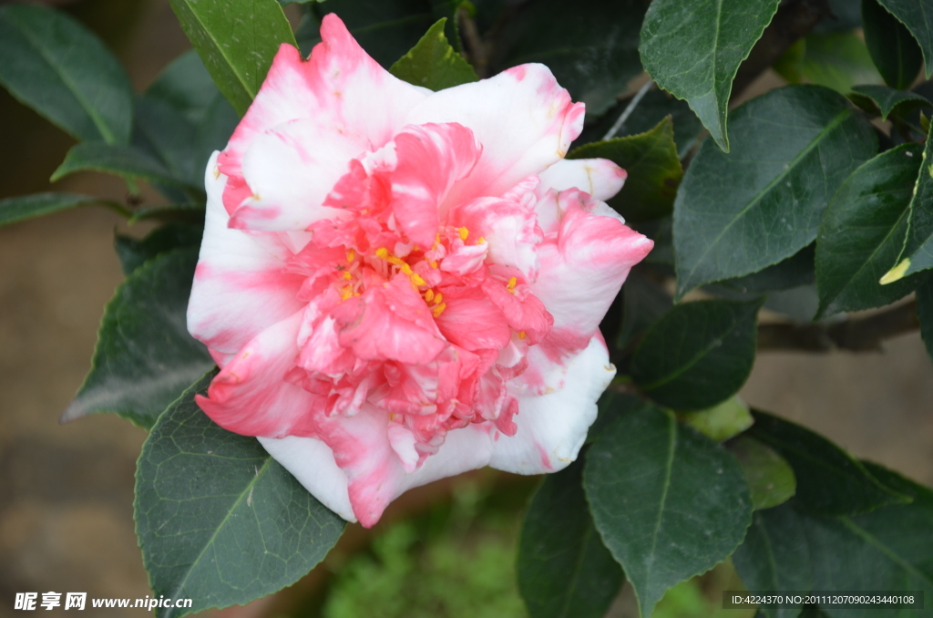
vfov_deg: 8.7
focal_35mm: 158
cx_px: 466
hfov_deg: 13.1
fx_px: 4073
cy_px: 309
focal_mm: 105
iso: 180
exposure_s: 1/60
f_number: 5.6
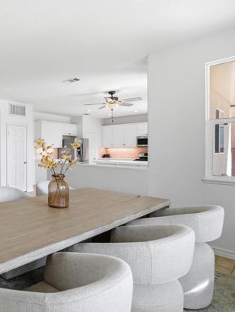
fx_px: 217
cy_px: 153
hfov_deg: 47.8
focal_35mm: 24
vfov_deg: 71.6
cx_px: 4
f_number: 4
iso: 250
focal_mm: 16
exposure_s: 1/15
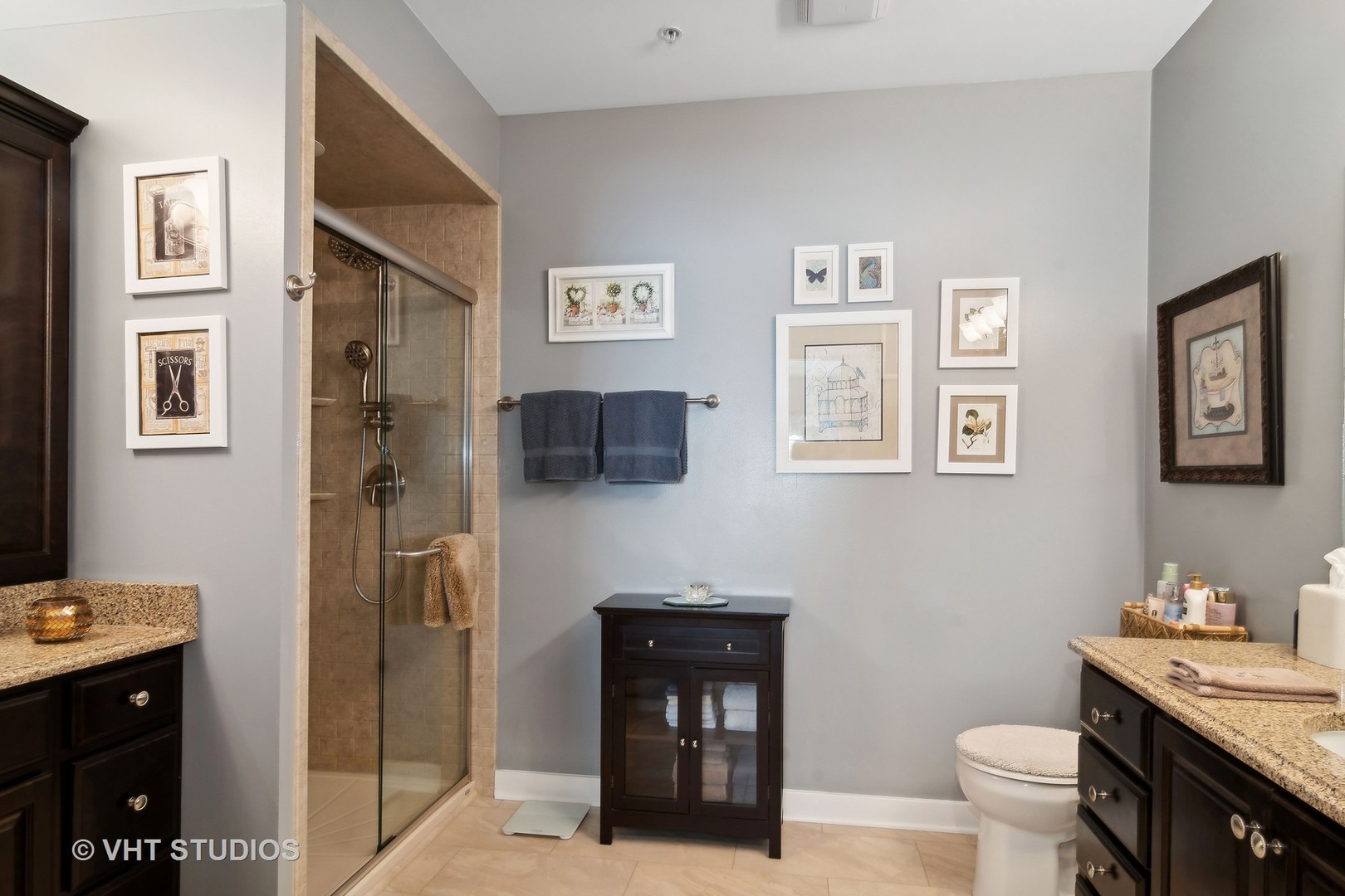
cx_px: 672
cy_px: 448
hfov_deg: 90.0
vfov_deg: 67.4
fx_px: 672
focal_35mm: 18
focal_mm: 12
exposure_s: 1/4
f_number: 9
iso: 100
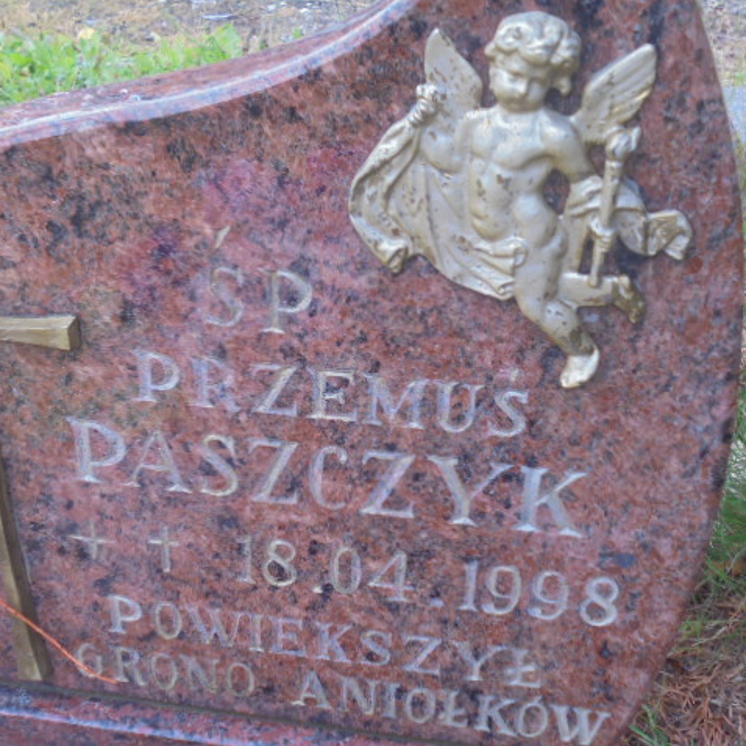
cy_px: 373
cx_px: 342
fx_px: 1097
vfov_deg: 37.6
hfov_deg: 37.5
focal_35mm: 45
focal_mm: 6.9
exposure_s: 1/40
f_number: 4.2
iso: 100
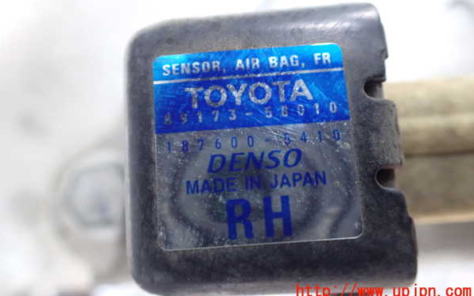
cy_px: 123
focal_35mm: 32
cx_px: 237
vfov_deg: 39.3
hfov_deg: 59.6
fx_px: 414
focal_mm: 5.4
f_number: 2.3
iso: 800
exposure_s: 1/30
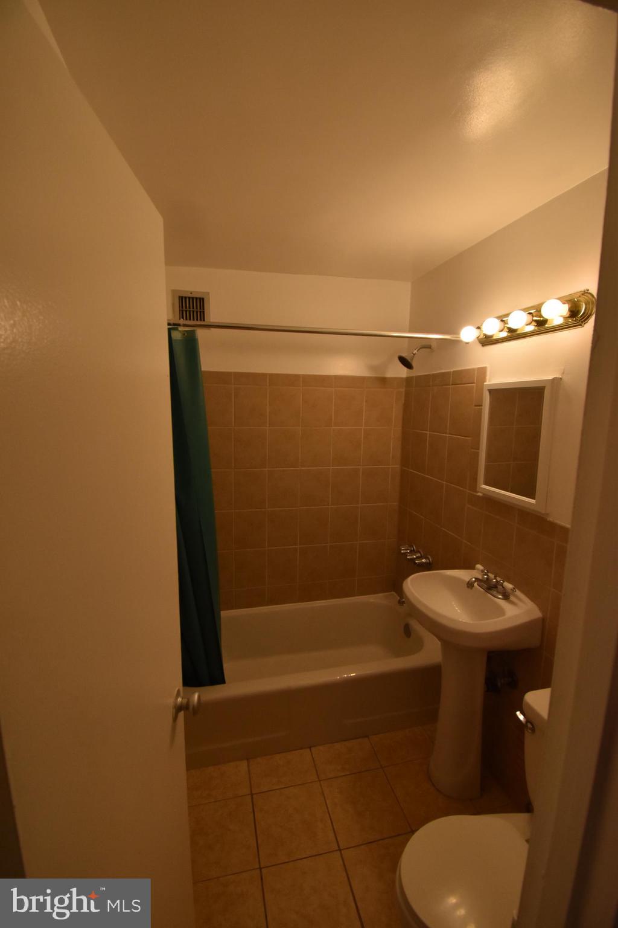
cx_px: 309
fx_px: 386
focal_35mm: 15
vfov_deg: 100.4
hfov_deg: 77.3
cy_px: 464
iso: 800
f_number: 7.1
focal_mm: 10
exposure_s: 1/250
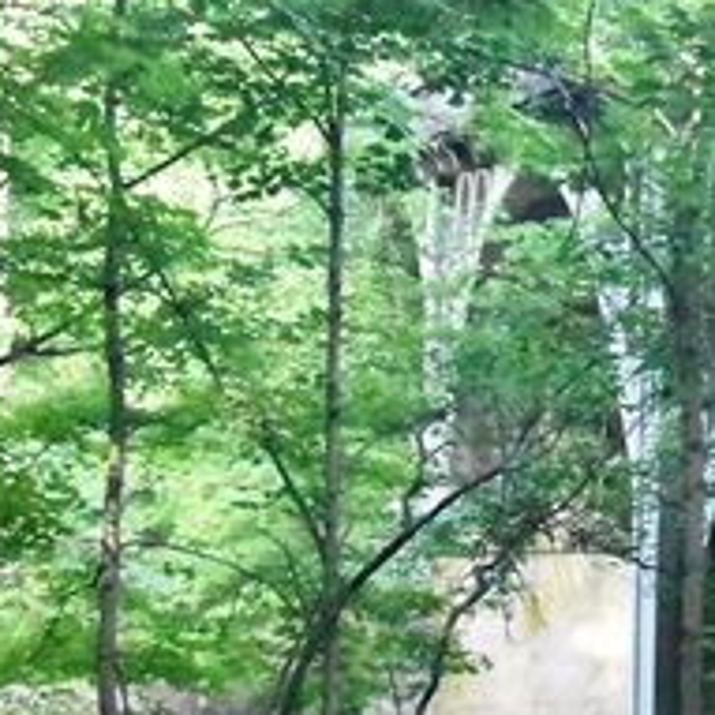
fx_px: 2197
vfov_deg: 18.5
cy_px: 358
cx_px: 1093
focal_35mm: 94
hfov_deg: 16.7
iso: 18000
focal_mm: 22
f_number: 3.5
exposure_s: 1/3200
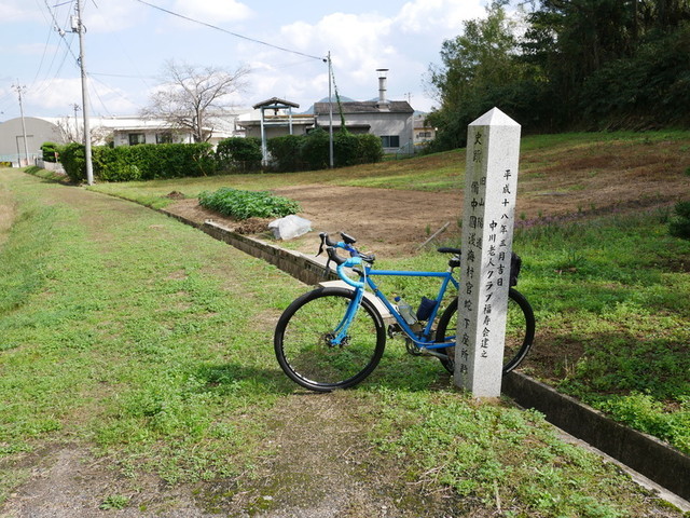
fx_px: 558
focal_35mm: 28
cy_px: 259
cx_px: 345
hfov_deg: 63.4
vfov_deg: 49.7
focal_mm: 14
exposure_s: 1/400
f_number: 5.6
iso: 200
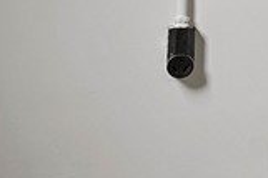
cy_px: -38
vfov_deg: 12.3
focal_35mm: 108
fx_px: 803
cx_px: 658
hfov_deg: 13.4
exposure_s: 1/5
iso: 800
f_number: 8
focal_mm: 16
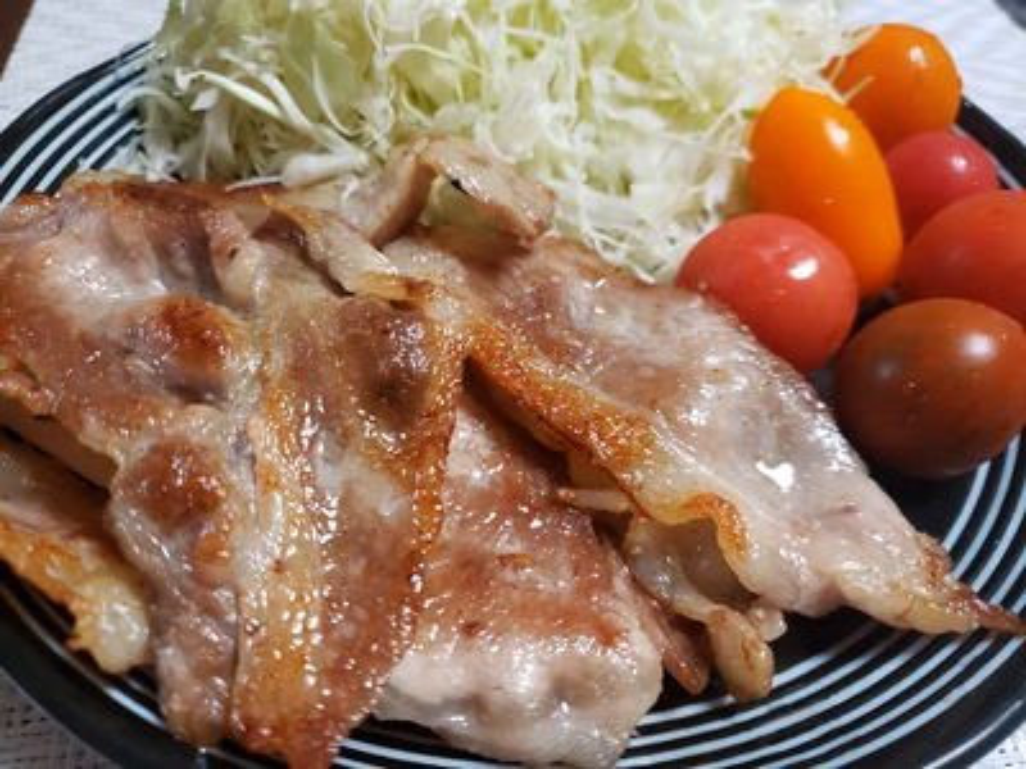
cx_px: 513
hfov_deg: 67.3
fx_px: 771
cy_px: 384
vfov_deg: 53.1
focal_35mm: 26
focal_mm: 4.3
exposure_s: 1/50
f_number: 1.5
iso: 400
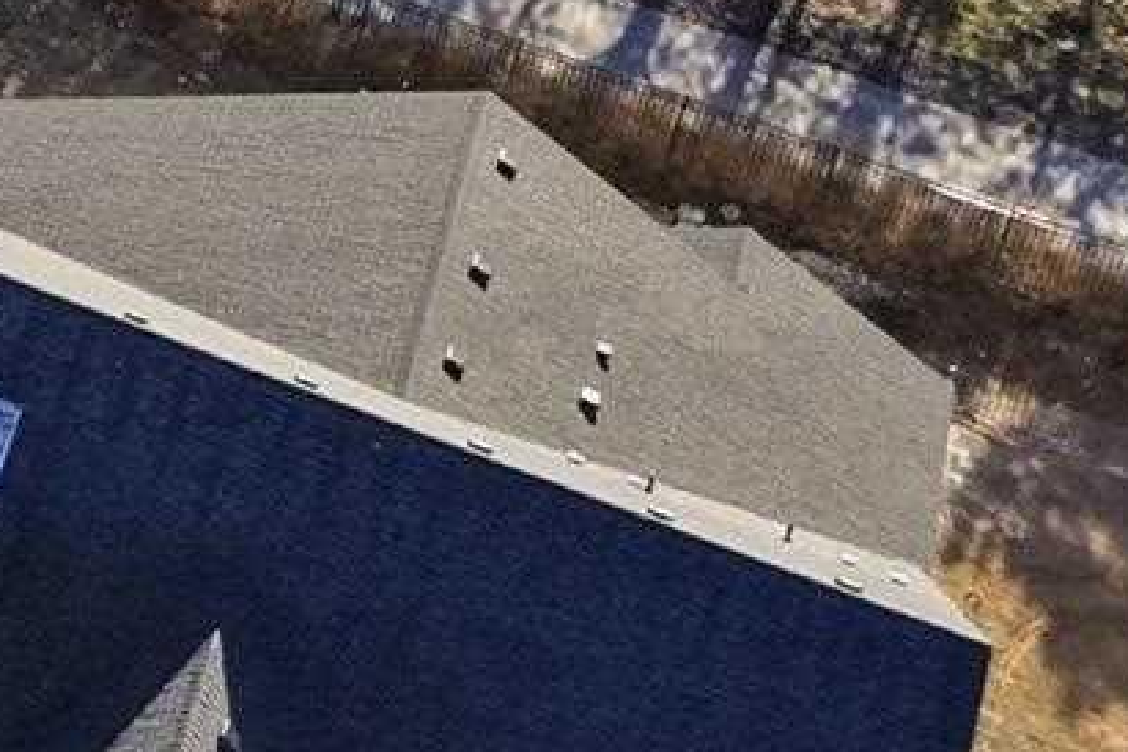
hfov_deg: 10.5
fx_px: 4762
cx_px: -2034
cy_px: -1176
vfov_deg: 8.2
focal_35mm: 152
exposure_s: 1/8000
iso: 360
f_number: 1.8
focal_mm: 8.7
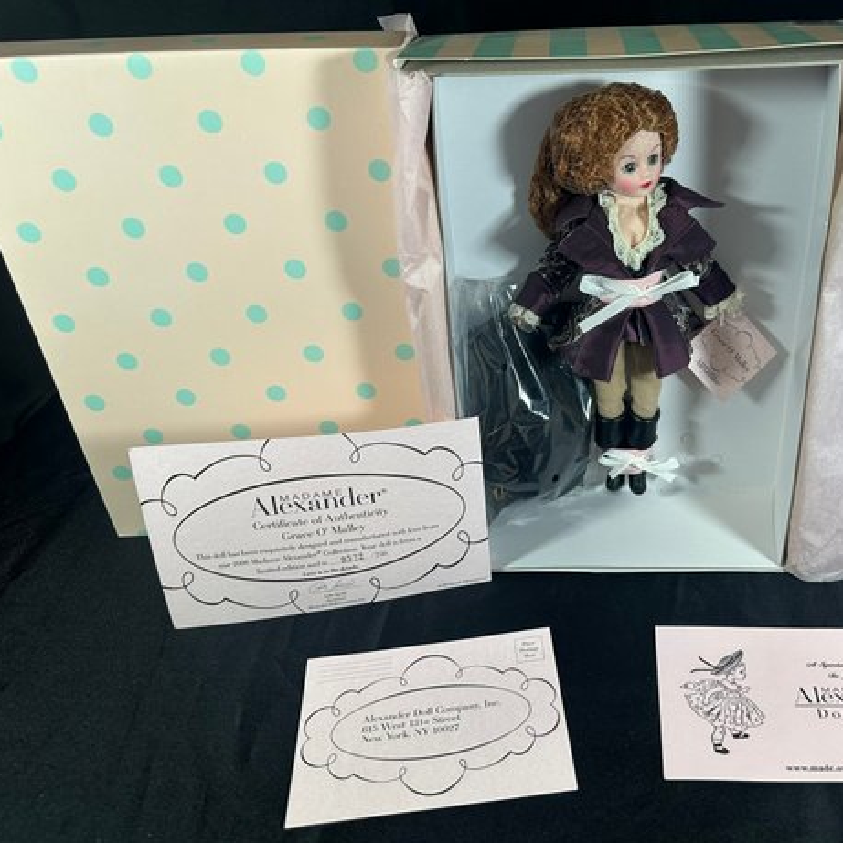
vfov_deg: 55.6
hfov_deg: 54.5
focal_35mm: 29
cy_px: 431
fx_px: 799
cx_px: 564
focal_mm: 6.86
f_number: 1.78
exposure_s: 1/120
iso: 125
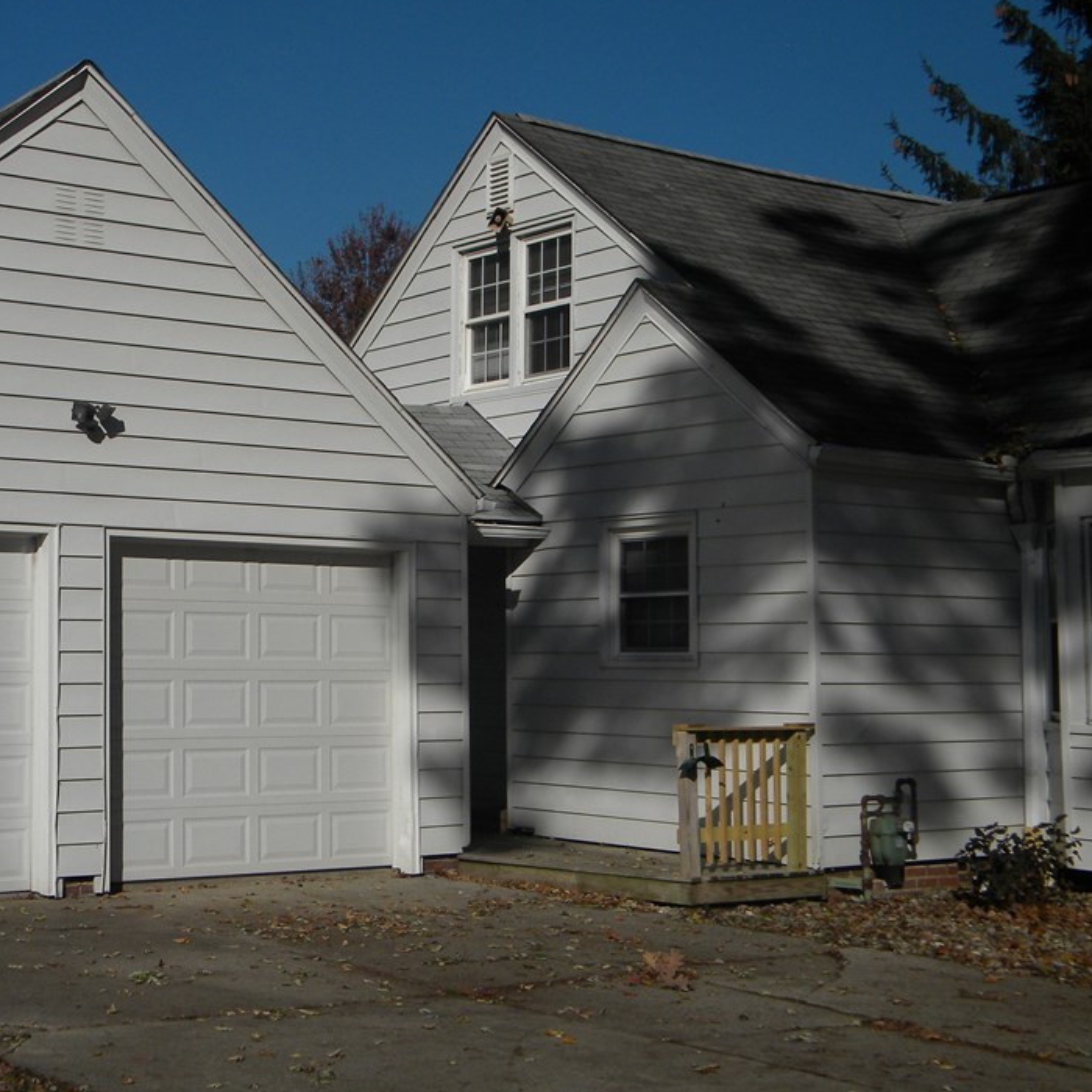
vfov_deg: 32.2
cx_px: 296
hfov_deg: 31.7
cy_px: 554
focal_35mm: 53
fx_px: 1892
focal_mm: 7.3
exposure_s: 1/1000
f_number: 7.6
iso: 110
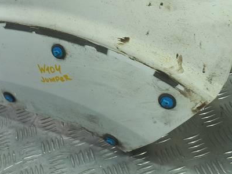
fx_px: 429
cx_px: 52
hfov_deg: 29.7
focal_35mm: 64
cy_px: -31
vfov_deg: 21.4
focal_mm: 4.6
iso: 50
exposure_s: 1/50
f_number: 1.8
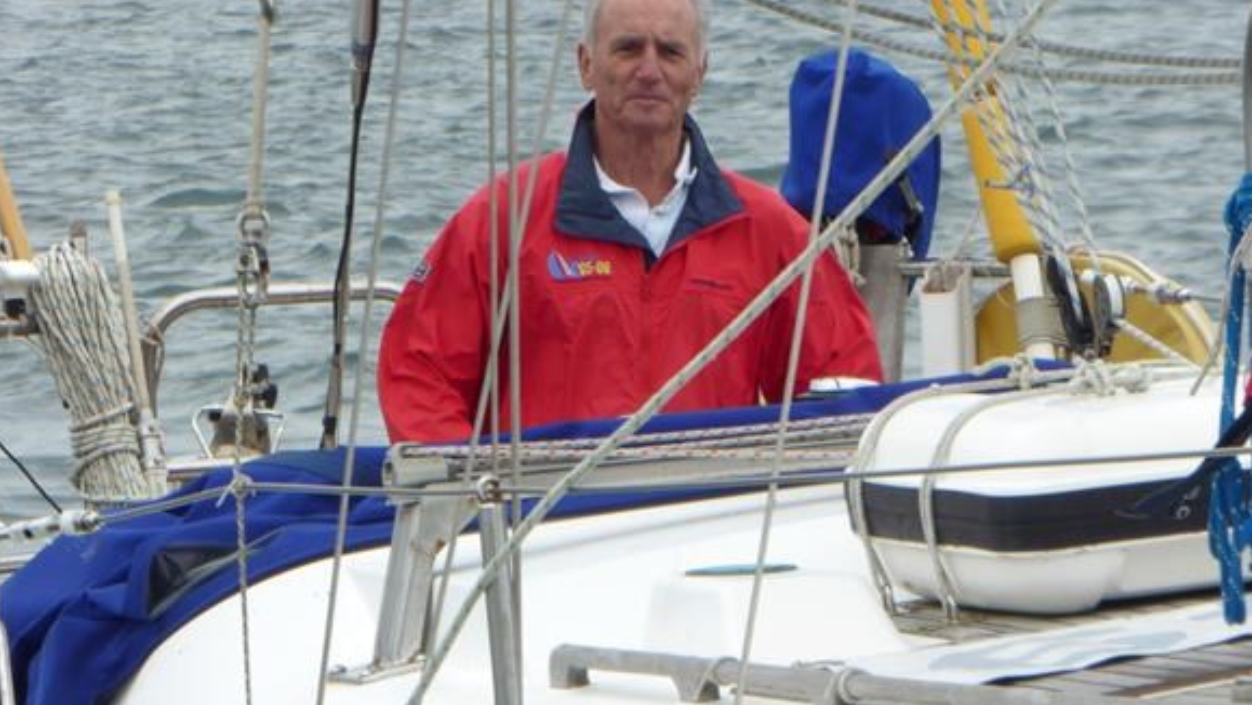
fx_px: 17499
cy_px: 179
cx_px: 662
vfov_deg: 2.3
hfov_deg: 4.1
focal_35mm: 527
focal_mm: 77.3
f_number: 6
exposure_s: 1/250
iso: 100
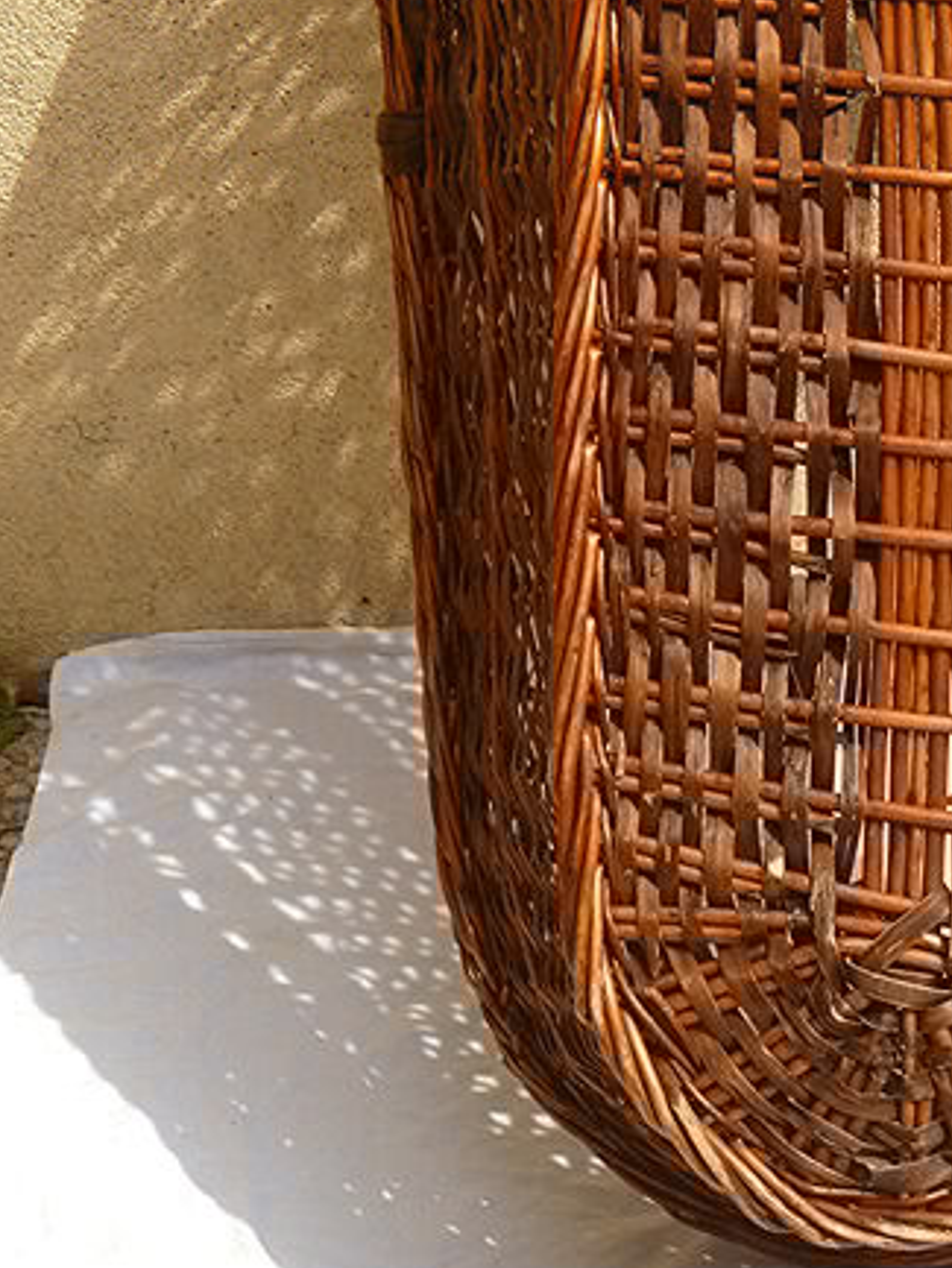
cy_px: 187
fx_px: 4471
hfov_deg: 12.1
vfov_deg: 16.0
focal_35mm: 122
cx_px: 800
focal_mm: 11.7
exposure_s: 1/500
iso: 80
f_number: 4.2
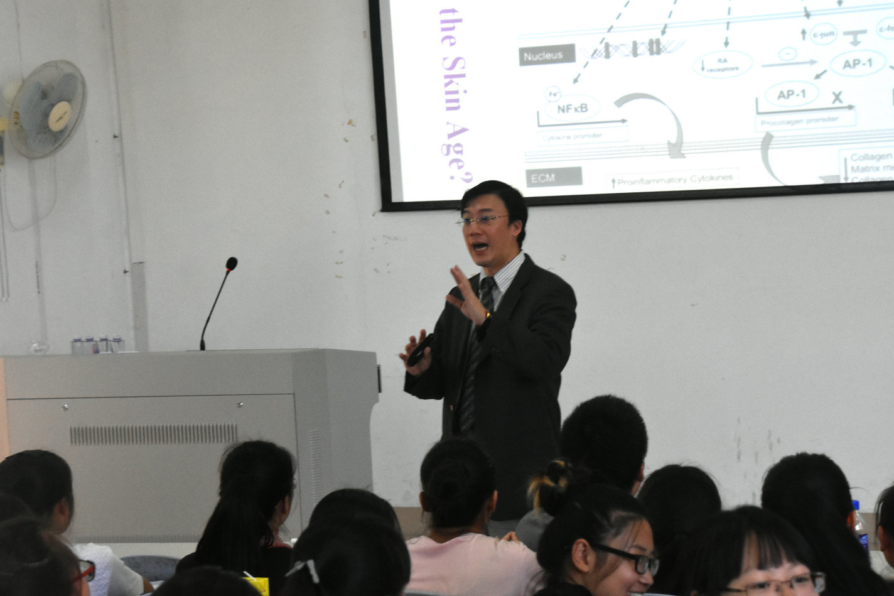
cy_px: 301
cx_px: 426
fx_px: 2930
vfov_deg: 11.6
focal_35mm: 118
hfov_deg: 17.3
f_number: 7.1
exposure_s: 1/200
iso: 2500
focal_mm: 70
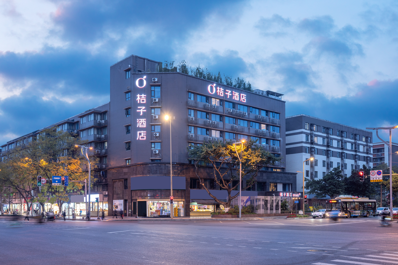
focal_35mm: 33
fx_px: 363
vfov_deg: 40.2
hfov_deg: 57.5
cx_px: 199
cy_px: 132
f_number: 6.3
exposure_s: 1/5
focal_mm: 32.8
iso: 100
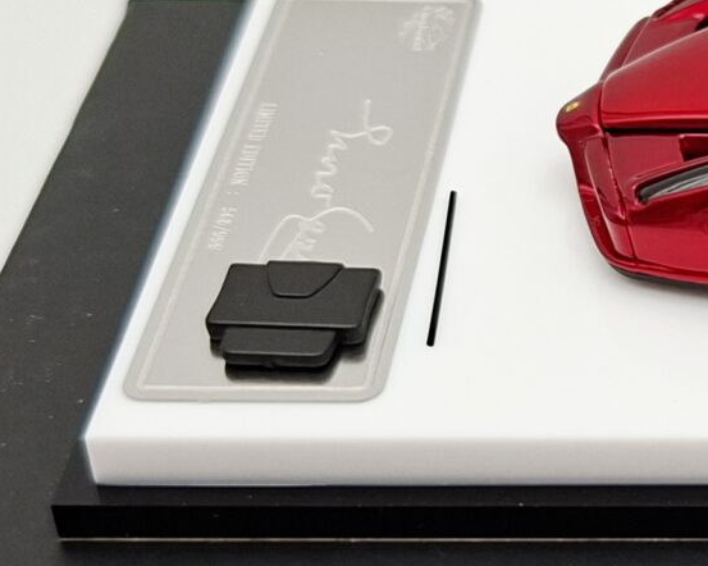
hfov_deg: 17.1
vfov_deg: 14.8
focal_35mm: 104
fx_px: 2178
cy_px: 305
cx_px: 987
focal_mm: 5.54
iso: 50
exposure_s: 1/326
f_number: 1.8
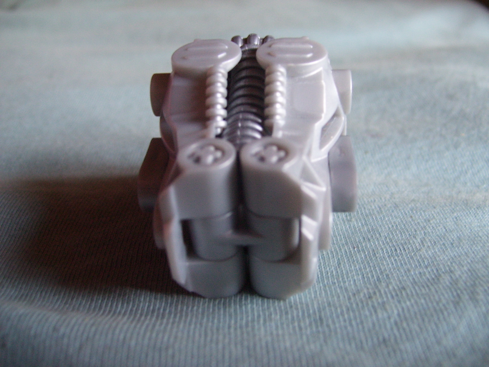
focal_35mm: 36
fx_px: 509
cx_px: 244
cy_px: 184
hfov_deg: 51.4
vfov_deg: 39.7
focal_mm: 6
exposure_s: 1/8
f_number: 2.7
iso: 160
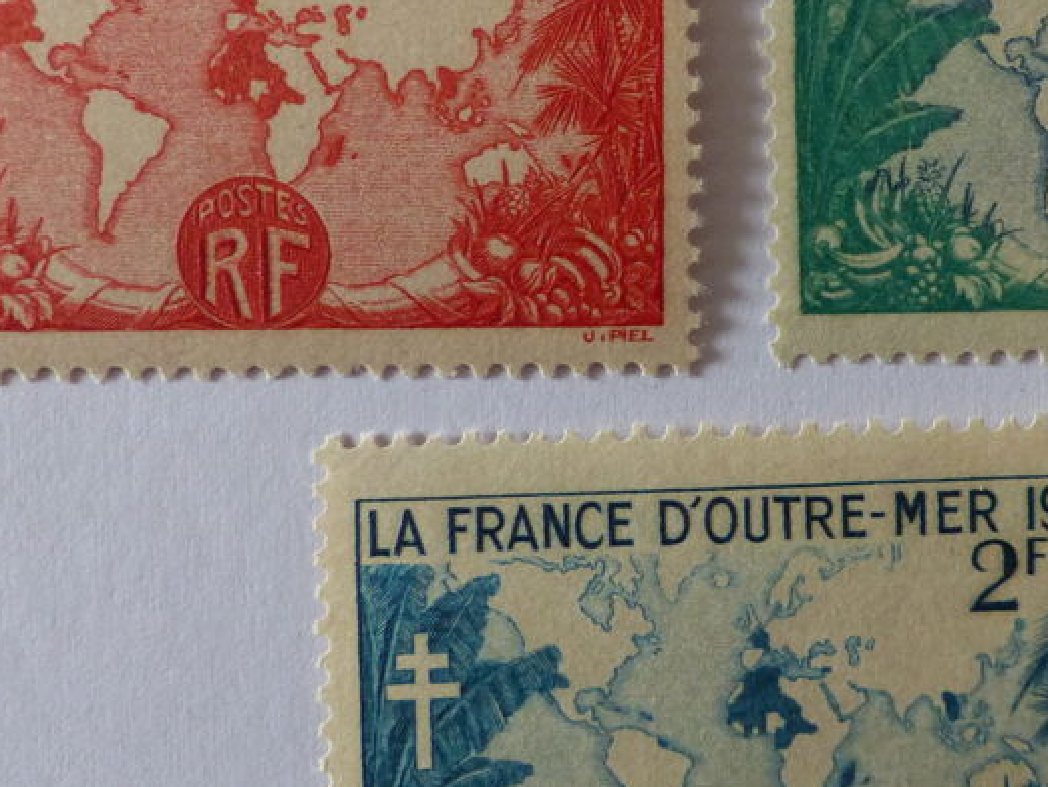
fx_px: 1454
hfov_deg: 38.7
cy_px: 280
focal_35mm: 48
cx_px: 770
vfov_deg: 30.1
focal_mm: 4.5
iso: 400
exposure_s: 1/50
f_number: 2.8
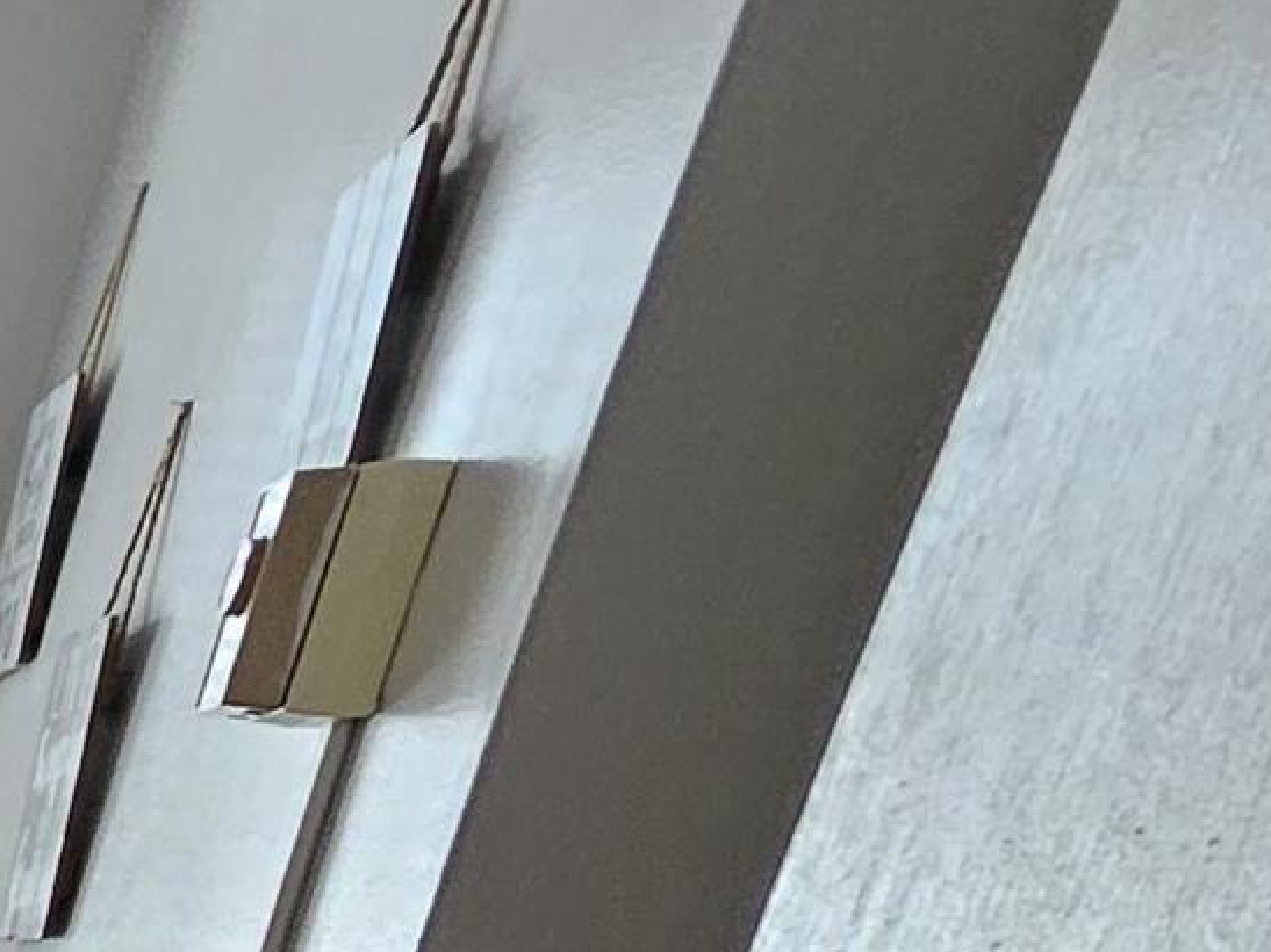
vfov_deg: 15.4
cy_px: 2004
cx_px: -2049
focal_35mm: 73
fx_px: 2680
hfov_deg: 13.7
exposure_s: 1/60
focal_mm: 1.74
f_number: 2.2
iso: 160
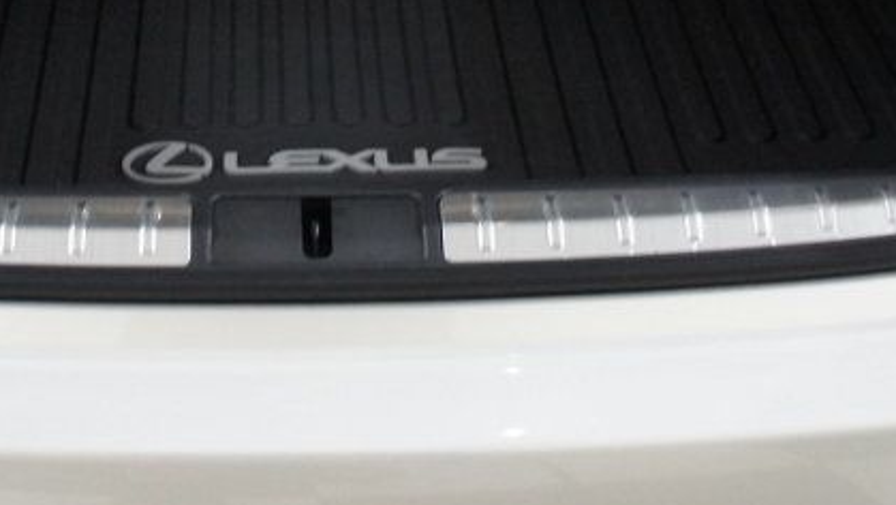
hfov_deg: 30.2
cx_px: 267
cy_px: -138
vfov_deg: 16.6
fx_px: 1640
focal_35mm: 69
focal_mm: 18
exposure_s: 1/60
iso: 1600
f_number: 3.5
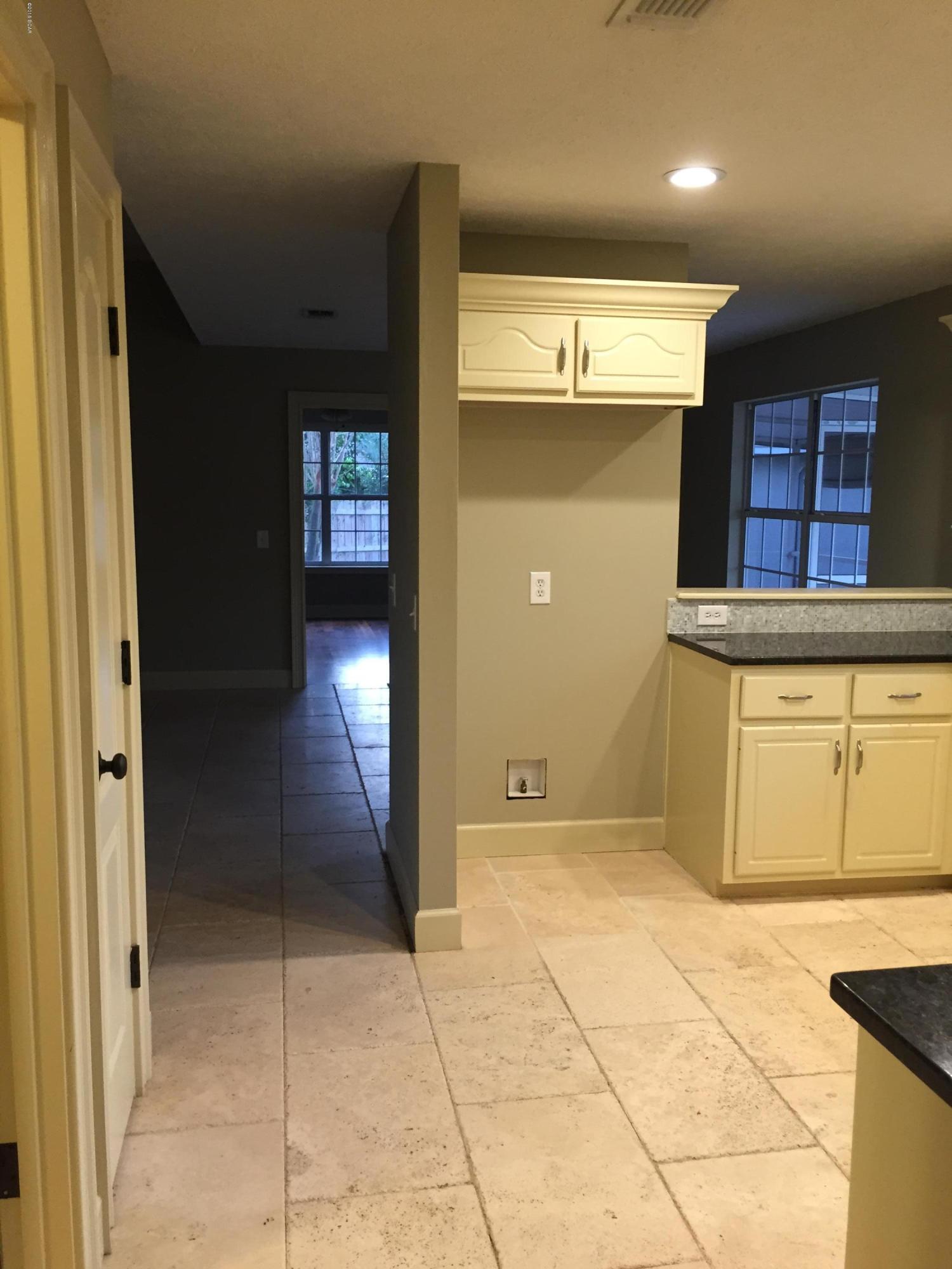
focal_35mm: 29
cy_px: 634
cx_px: 476
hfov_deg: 48.2
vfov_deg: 61.7
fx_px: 1063
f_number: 2.2
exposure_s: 1/30
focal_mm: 4.15
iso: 125
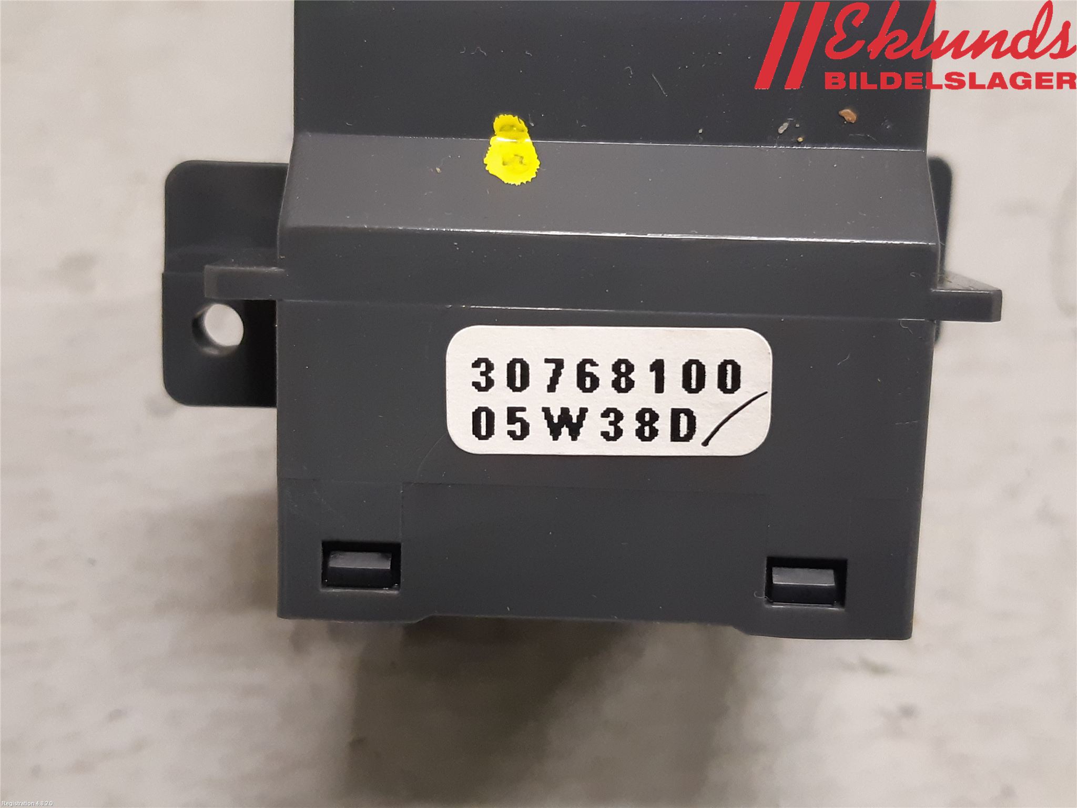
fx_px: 809
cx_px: 538
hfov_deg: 67.3
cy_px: 404
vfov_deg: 53.1
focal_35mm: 26
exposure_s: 1/50
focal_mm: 3.93
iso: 250
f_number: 1.7
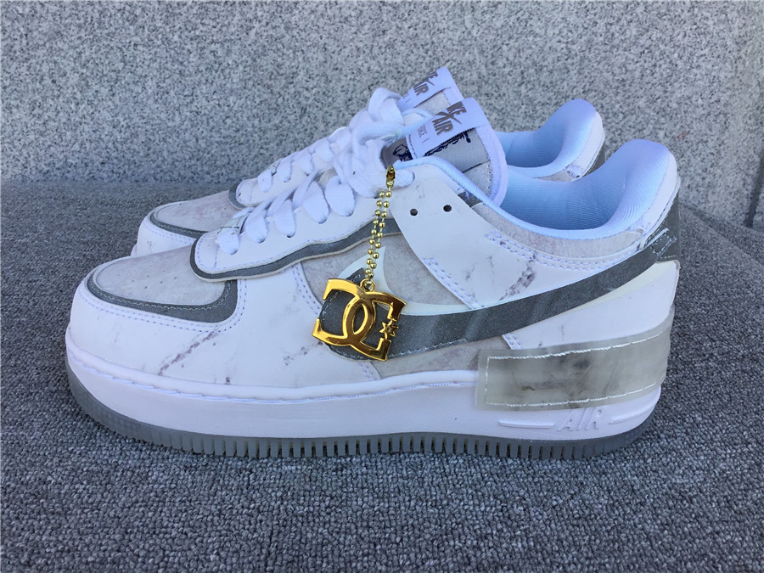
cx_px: 382
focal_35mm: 31
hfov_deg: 58.4
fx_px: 684
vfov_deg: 45.4
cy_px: 286
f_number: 2.4
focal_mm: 3.3
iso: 25
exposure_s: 1/259
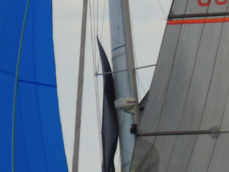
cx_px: 173
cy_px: 237
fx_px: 15615
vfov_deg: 0.6
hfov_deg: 0.8
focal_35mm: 2360
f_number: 6
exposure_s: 1/1000
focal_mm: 129
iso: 200
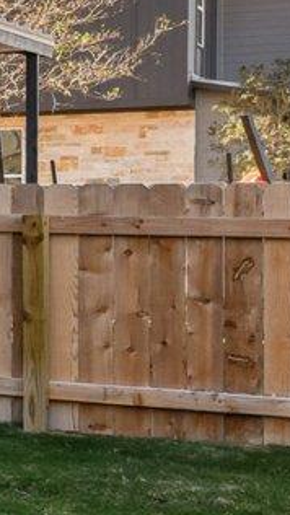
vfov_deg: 22.3
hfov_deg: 8.1
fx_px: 1297
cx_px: -849
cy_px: 169
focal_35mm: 95
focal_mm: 14
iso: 400
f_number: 8
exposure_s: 1/200
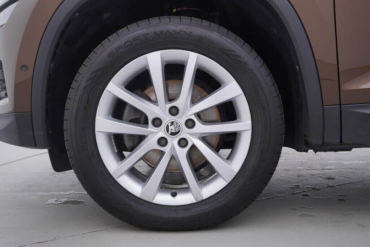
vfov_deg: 36.9
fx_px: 370
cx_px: 185
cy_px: 124
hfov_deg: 53.1
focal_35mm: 36
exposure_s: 1/80
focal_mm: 24
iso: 125
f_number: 4
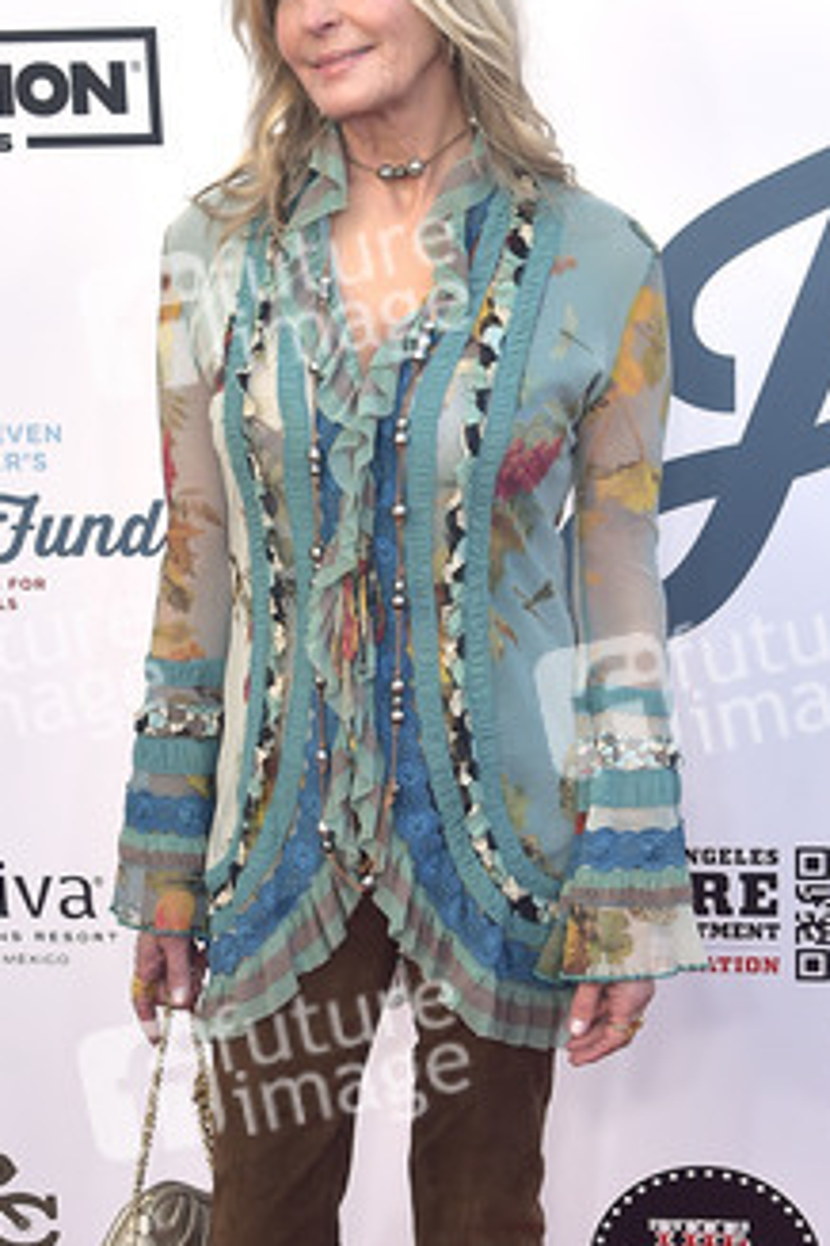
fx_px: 1694
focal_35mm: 49
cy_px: 499
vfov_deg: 40.2
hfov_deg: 27.5
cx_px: 386
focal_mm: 40
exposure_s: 1/250
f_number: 6.3
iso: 400
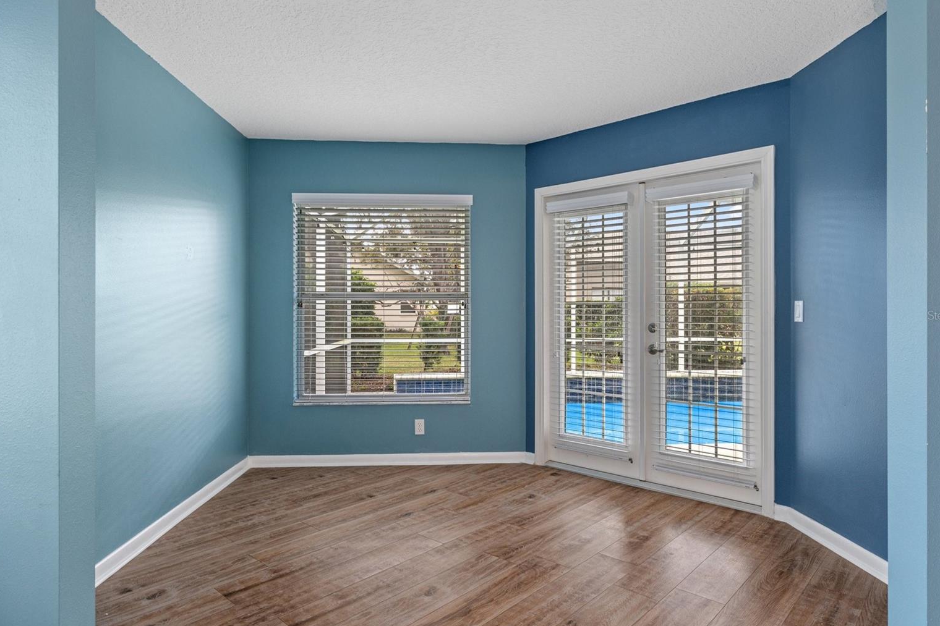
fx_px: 536
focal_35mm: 21
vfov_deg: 60.6
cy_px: 315
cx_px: 488
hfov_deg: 82.5
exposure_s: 1/1.67
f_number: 8
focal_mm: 13
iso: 320
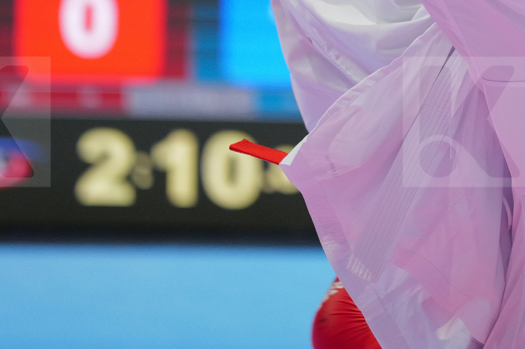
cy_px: -132
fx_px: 7047
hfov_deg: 4.3
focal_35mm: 484
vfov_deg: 2.8
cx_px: 470
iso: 2500
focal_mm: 173
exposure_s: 1/1000
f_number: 2.8
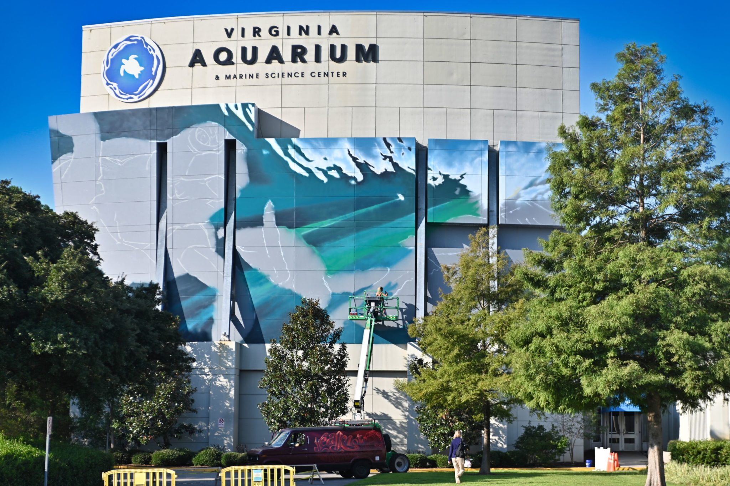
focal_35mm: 50
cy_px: 243
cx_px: 365
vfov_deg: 26.9
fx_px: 1013
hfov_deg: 39.6
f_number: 4
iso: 100
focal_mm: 50
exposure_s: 1/1000
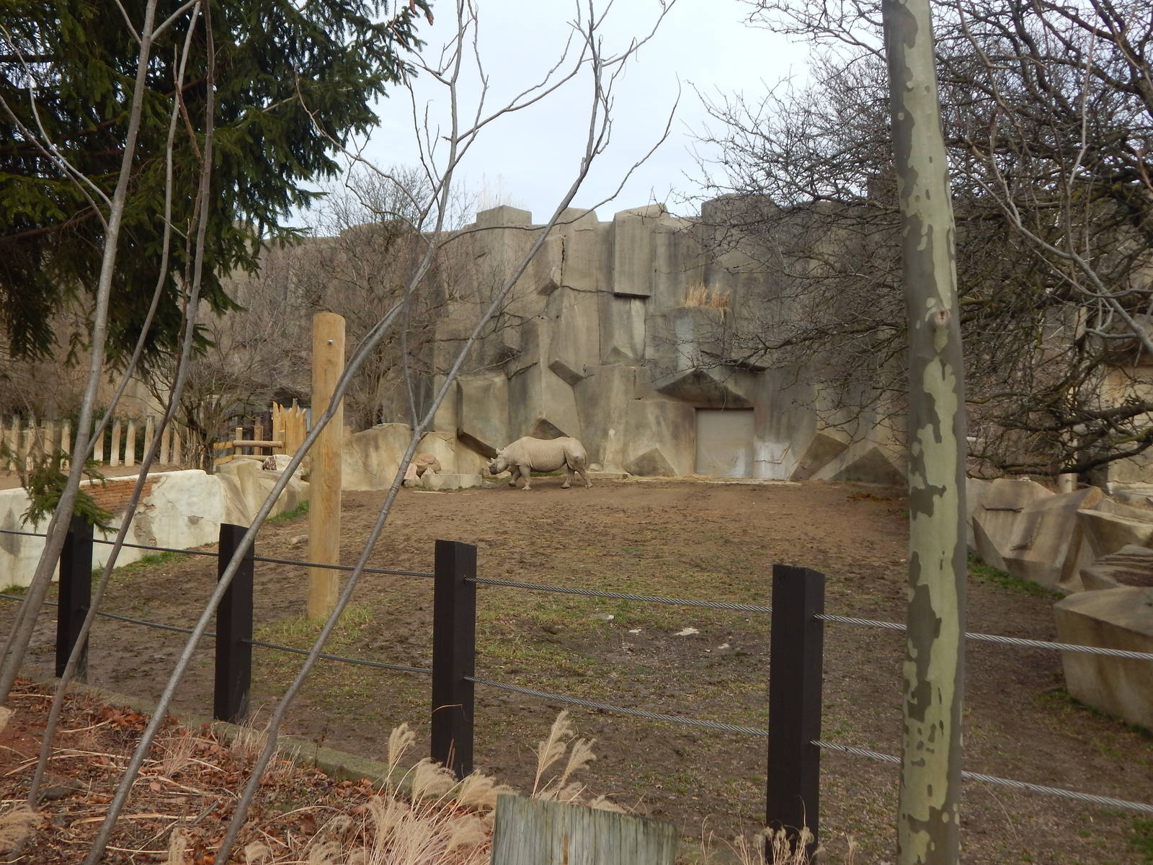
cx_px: 576
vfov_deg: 41.8
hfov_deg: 54.0
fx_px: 1132
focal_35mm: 34
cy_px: 432
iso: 125
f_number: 3.3
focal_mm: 6.1
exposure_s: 1/640
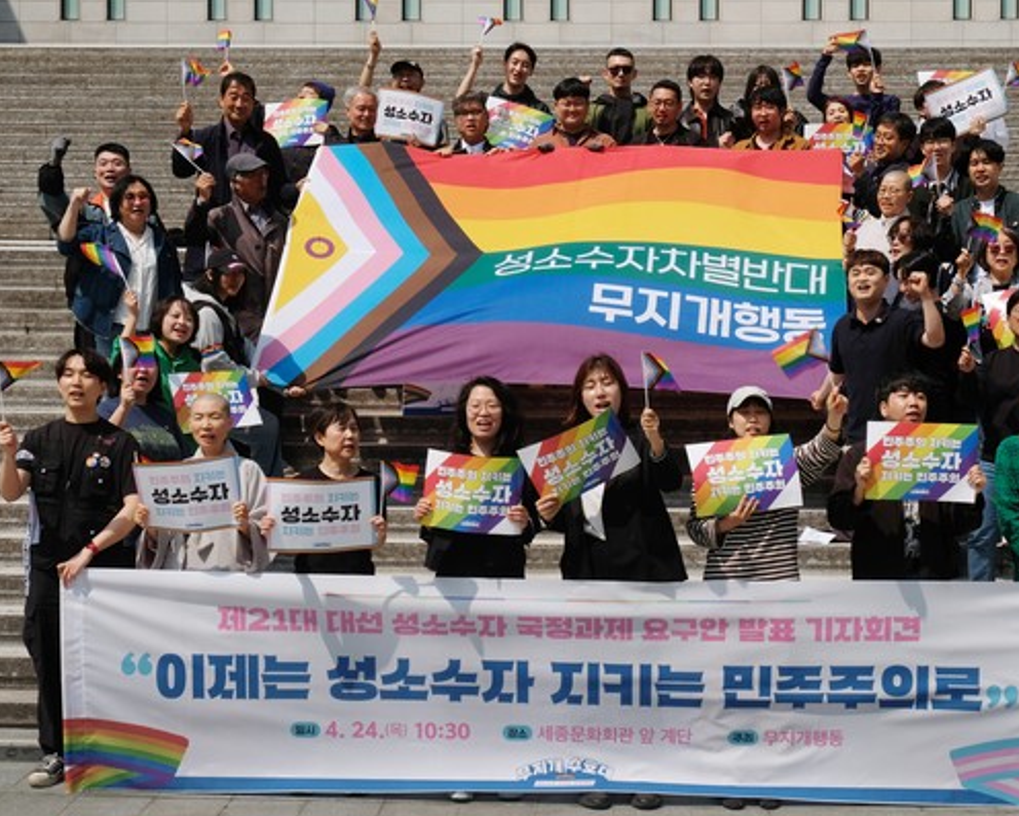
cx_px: 567
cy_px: 407
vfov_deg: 22.8
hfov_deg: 28.3
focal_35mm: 67
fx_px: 2021
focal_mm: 39
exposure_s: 1/500
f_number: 11
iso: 250
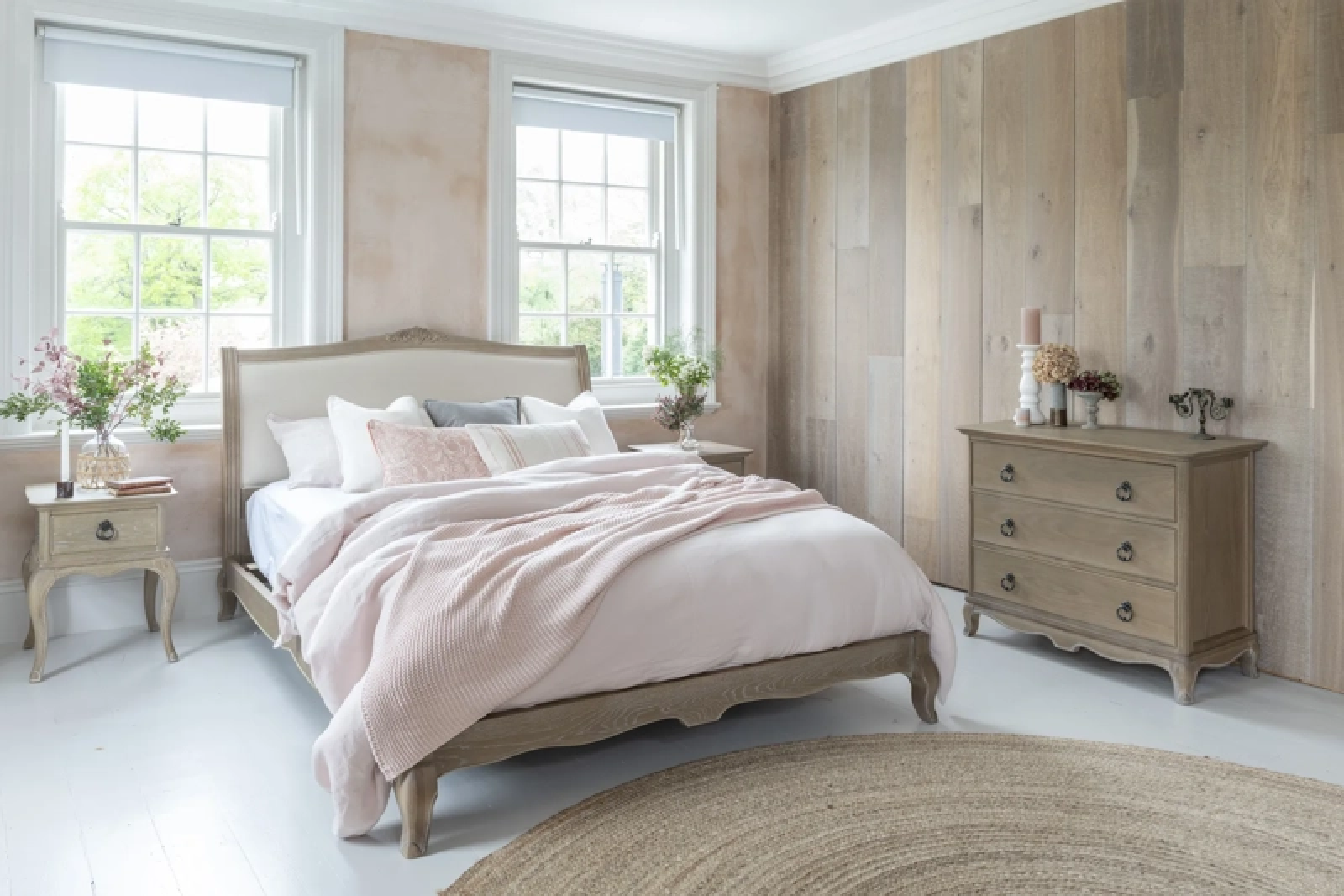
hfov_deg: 63.7
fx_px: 1082
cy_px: 448
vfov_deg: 44.9
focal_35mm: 29
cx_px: 672
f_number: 13
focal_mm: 29
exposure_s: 1/2
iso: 100
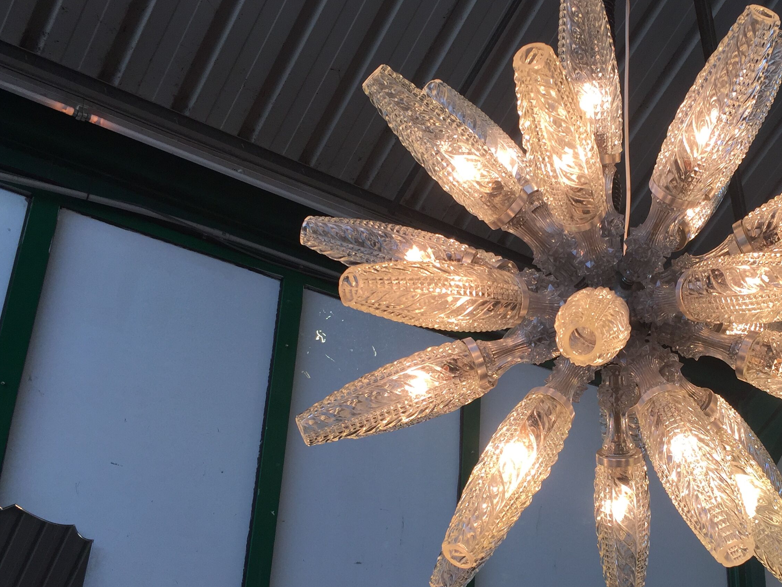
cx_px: 536
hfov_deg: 44.0
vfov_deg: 34.3
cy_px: 333
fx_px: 949
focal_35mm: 42
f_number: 2.2
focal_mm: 4.15
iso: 32
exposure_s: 1/319
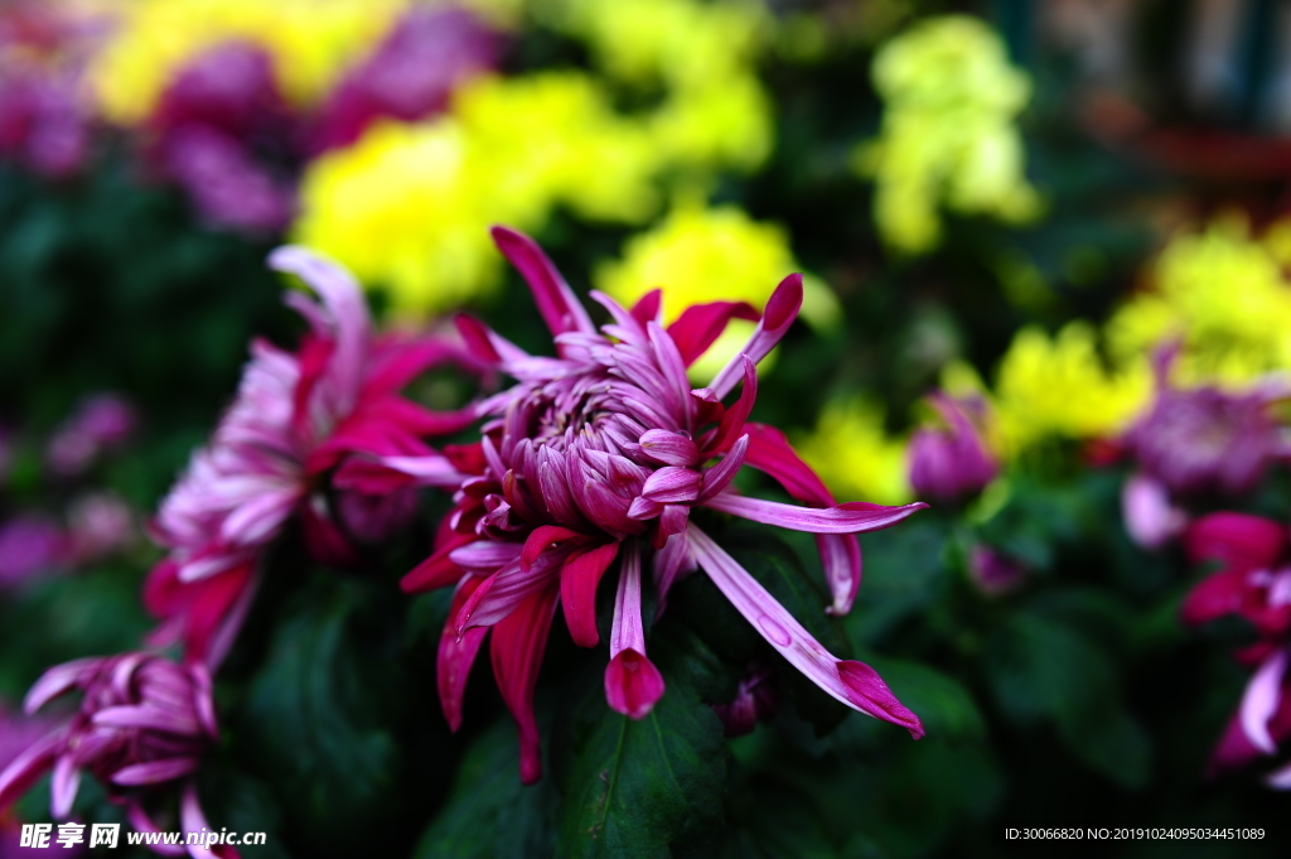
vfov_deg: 37.8
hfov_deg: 54.5
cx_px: 646
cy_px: 430
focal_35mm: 35
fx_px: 1254
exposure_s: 1/80
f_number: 3.2
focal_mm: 35
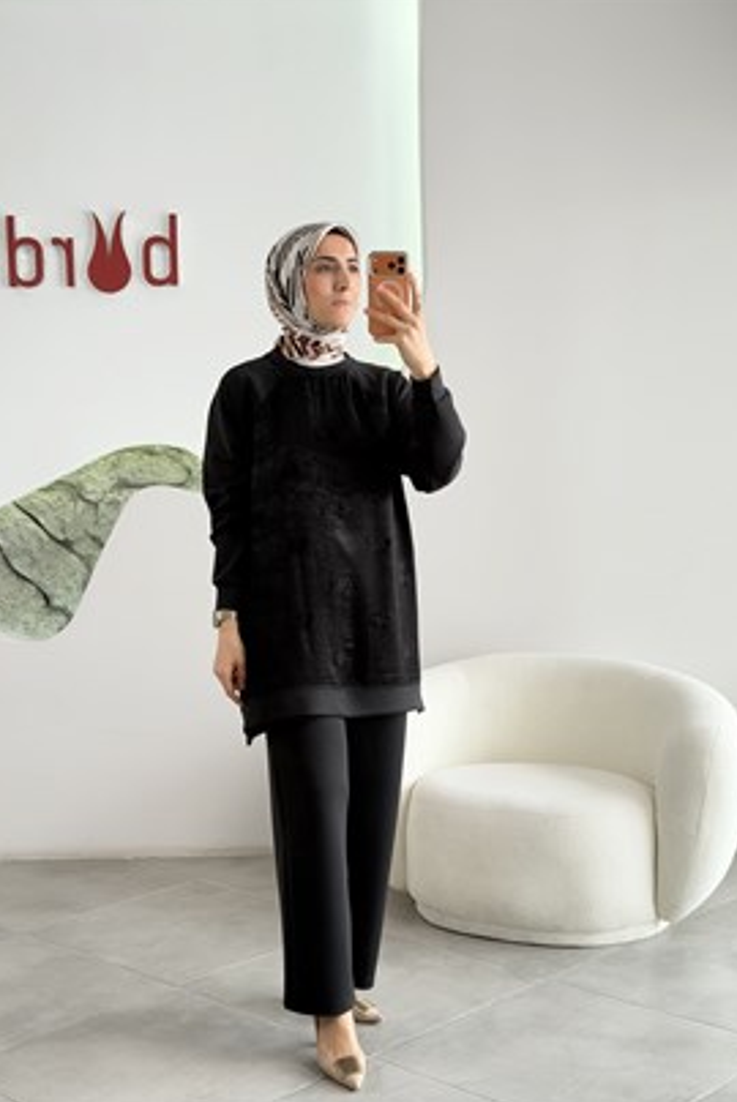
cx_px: 347
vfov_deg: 38.9
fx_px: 1563
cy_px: 547
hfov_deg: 26.5
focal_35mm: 51
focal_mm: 6.76
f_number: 1.78
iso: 64
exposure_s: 1/121
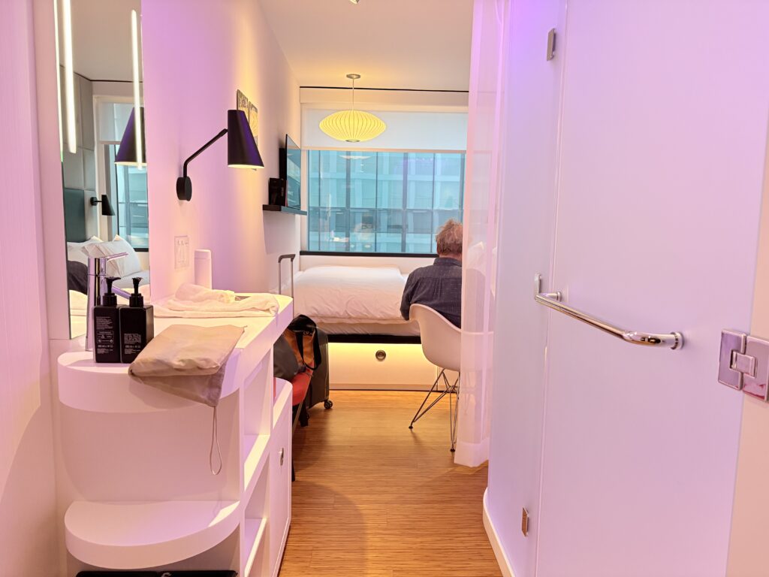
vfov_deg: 53.1
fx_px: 578
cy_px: 288
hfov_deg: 67.3
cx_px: 384
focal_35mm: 26
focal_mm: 5.96
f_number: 1.6
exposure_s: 1/59
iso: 200
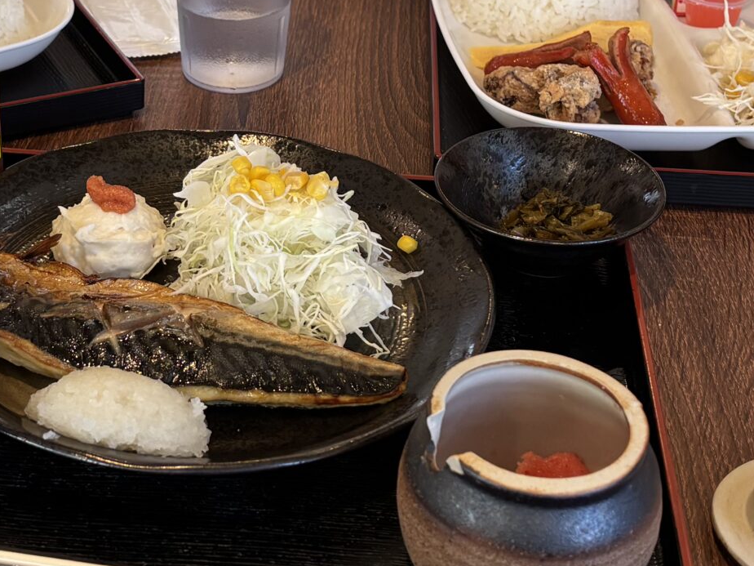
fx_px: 1568
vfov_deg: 20.4
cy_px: 215
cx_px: 233
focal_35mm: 72
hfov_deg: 26.8
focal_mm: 5.96
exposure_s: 1/121
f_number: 1.6
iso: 125
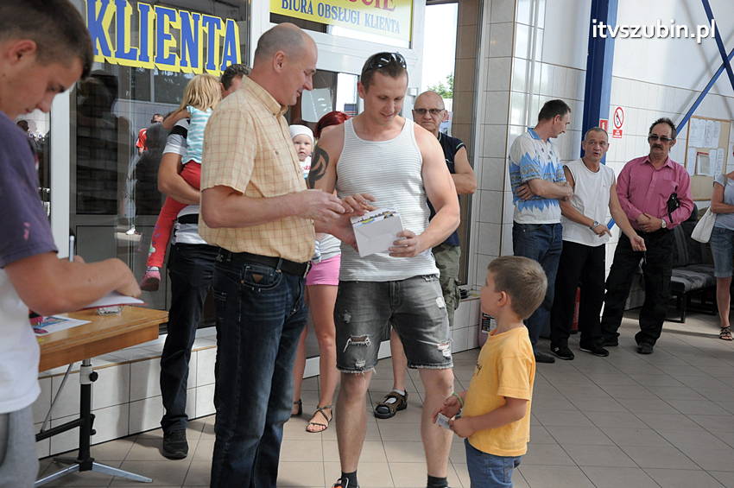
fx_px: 855
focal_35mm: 42
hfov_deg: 46.4
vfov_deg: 31.8
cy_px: 244
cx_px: 367
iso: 800
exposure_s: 1/160
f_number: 5.6
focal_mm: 28
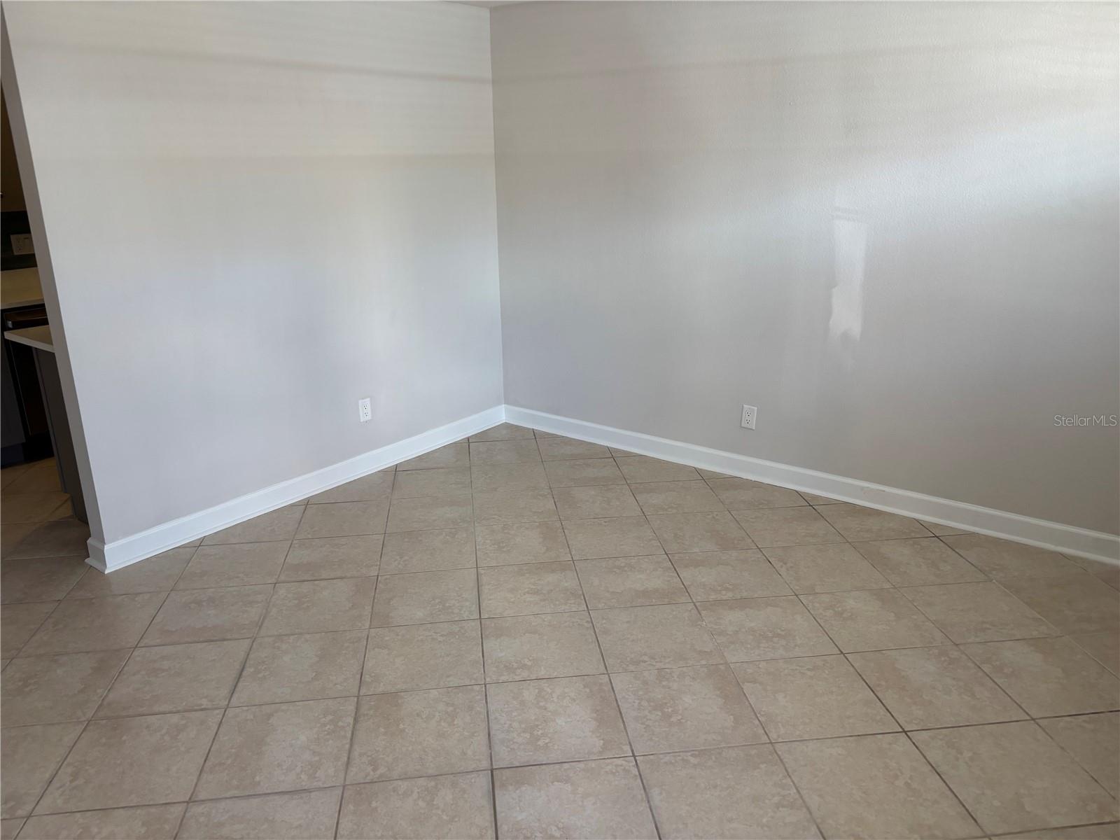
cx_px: 560
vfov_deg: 53.1
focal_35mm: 26
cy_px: 420
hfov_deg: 67.3
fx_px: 841
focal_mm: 5.96
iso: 100
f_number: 1.6
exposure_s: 1/120
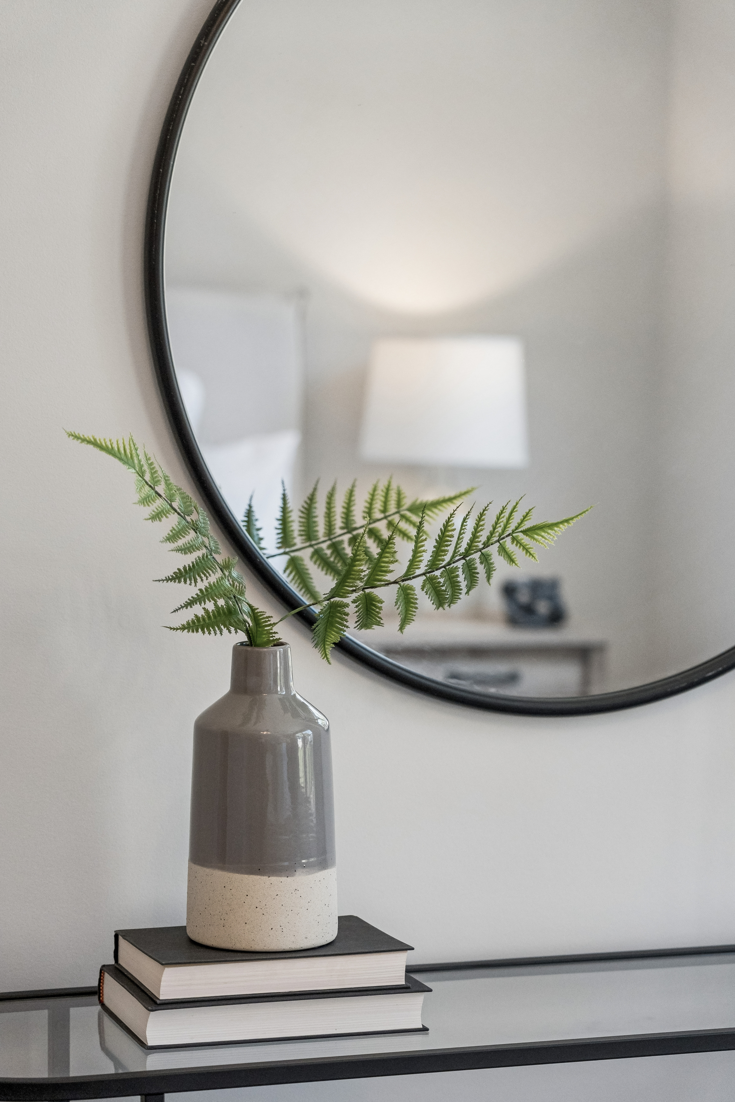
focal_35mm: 86
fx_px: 2634
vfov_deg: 23.6
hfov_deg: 15.9
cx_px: 368
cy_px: 551
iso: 3200
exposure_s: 1/640
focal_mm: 86
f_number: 4
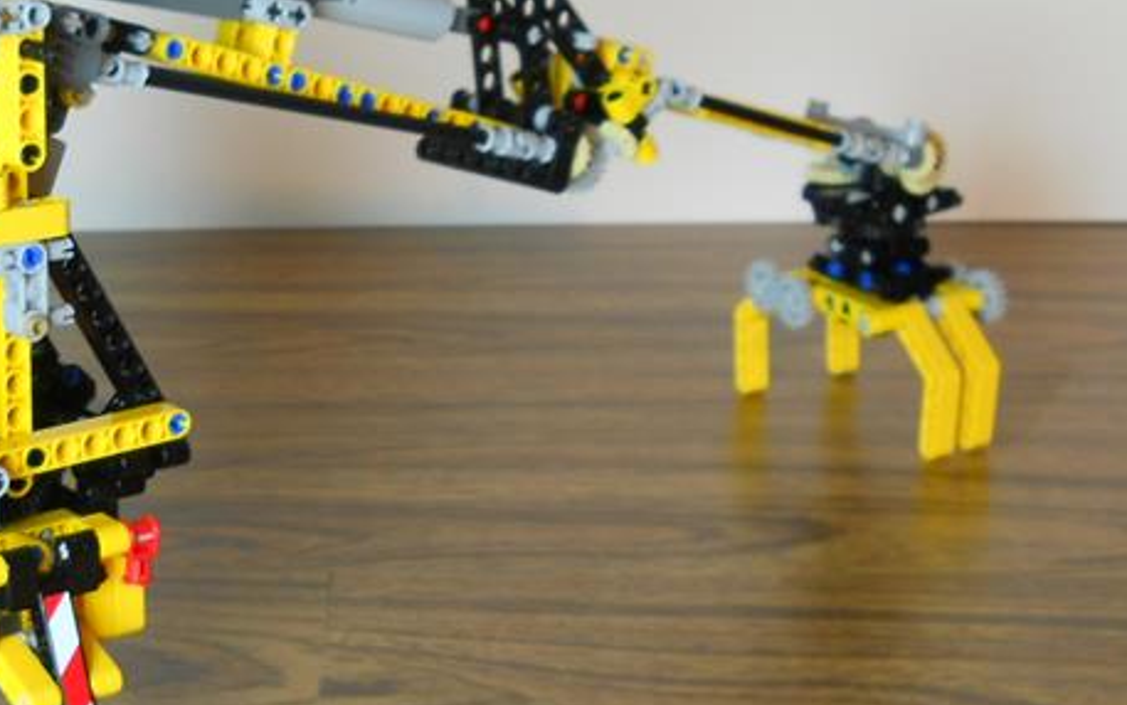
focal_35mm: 76
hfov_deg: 26.7
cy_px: 399
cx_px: 239
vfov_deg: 17.2
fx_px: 2335
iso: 125
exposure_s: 1/30
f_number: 3.1
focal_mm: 6.72
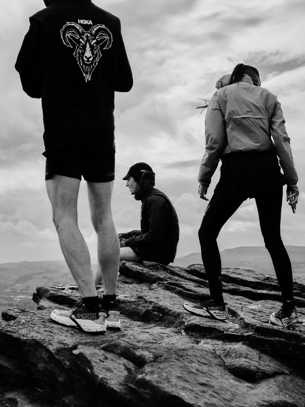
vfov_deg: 38.2
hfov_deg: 29.1
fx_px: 587
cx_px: 153
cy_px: 185
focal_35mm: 50
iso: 800
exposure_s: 1/2500
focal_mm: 46
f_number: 6.3
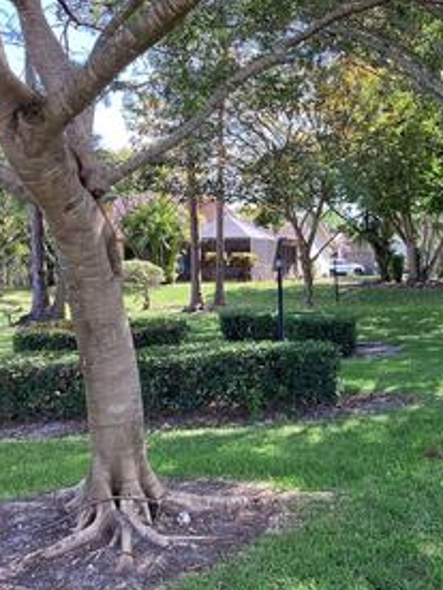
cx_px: 370
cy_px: 284
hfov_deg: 31.2
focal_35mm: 45
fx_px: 768
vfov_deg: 42.1
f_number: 2.4
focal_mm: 3.3
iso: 25
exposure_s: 1/103
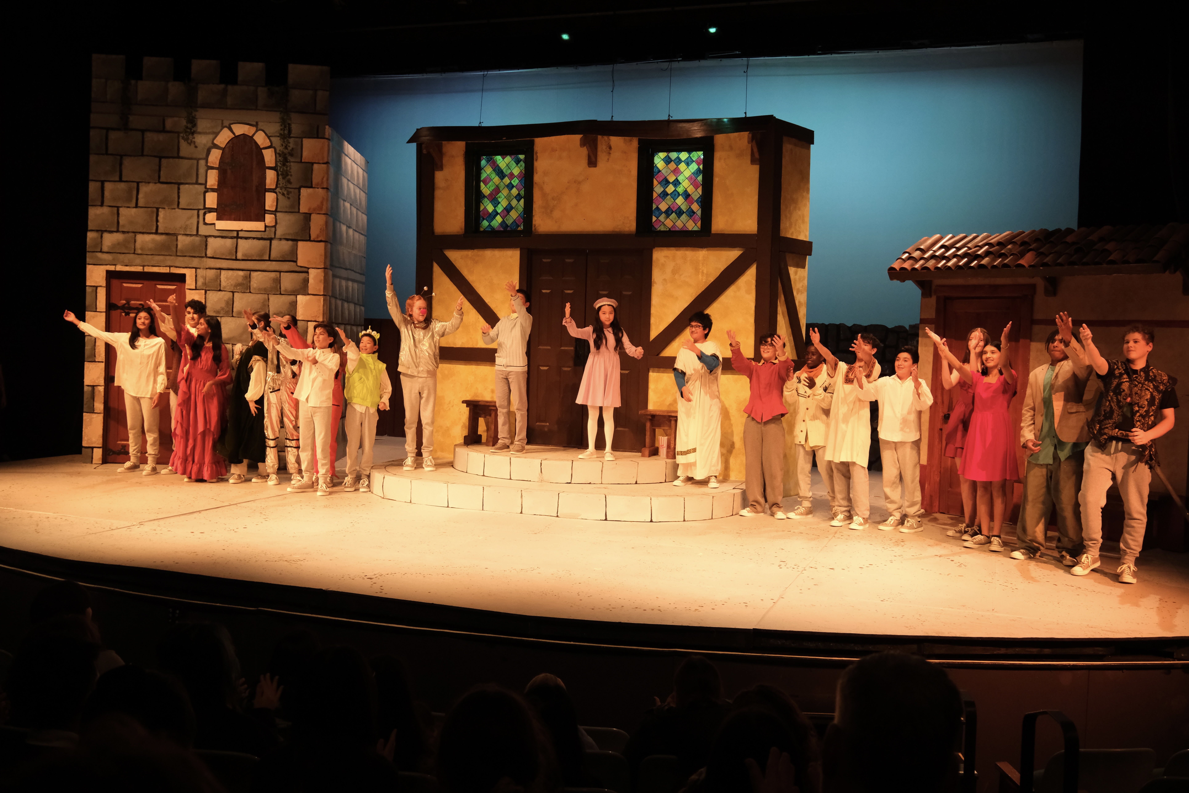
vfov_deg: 40.0
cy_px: 396
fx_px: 1090
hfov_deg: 57.2
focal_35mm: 33
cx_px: 594
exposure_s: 1/200
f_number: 4
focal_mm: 21.9
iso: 2000
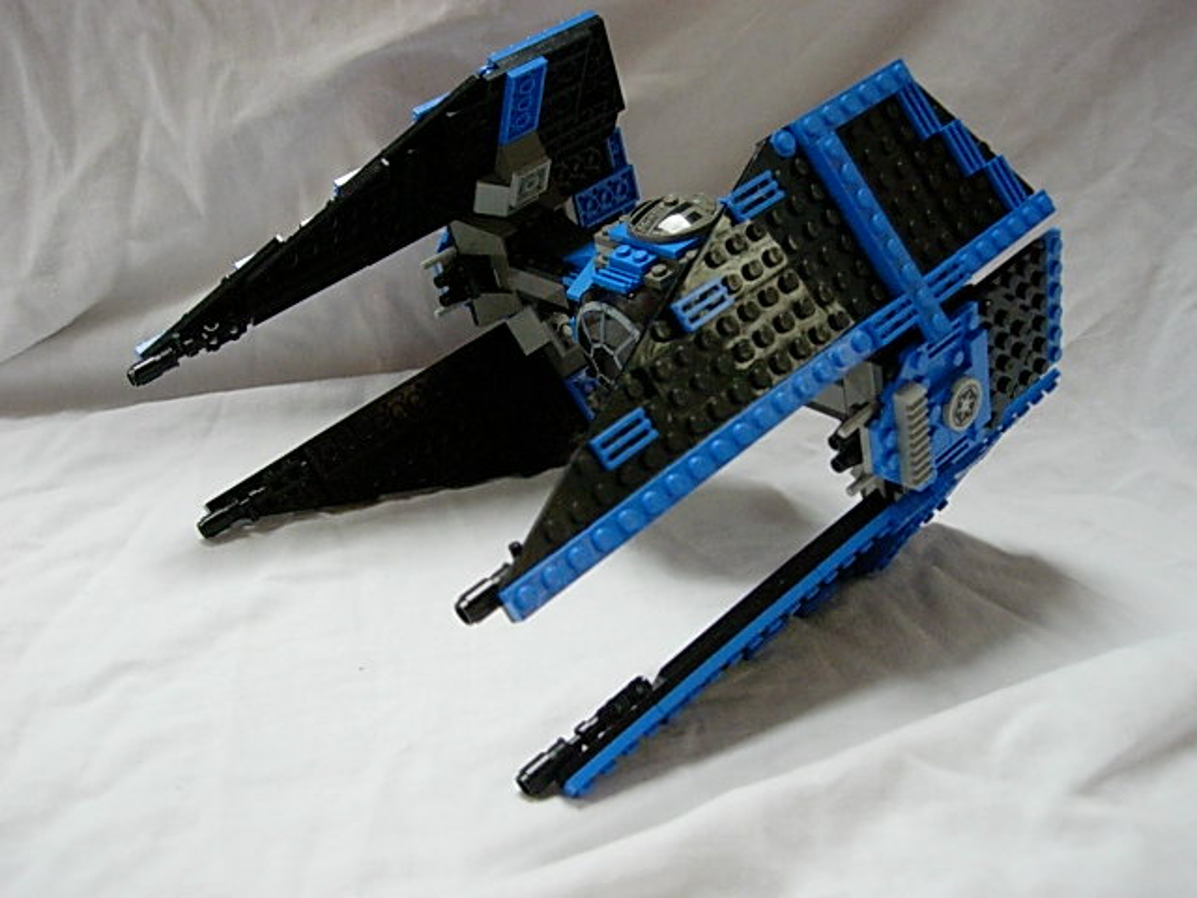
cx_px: 598
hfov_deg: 49.0
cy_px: 449
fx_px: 1314
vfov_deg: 37.7
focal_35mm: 38
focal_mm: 7.8
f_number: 2.8
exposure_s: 1/124
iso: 400
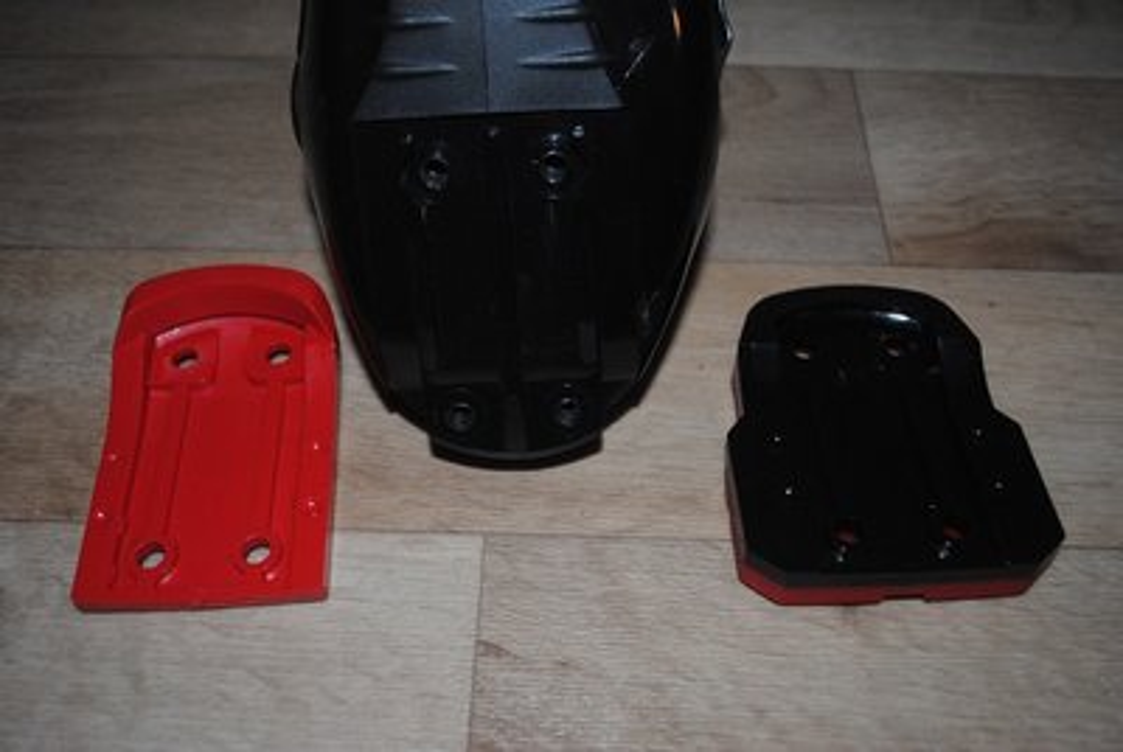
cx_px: 562
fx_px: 1125
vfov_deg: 37.0
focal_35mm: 36
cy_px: 376
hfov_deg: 53.1
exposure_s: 1/60
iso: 200
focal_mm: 24
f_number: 4
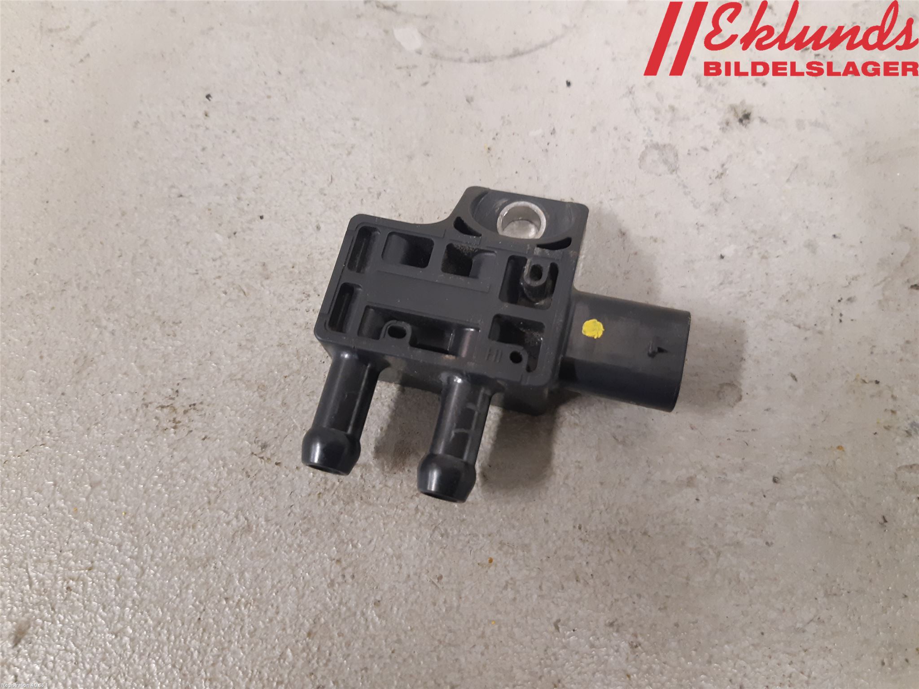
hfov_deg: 67.3
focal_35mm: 26
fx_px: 690
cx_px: 460
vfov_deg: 53.1
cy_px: 344
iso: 200
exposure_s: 1/33
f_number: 1.7
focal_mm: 3.93
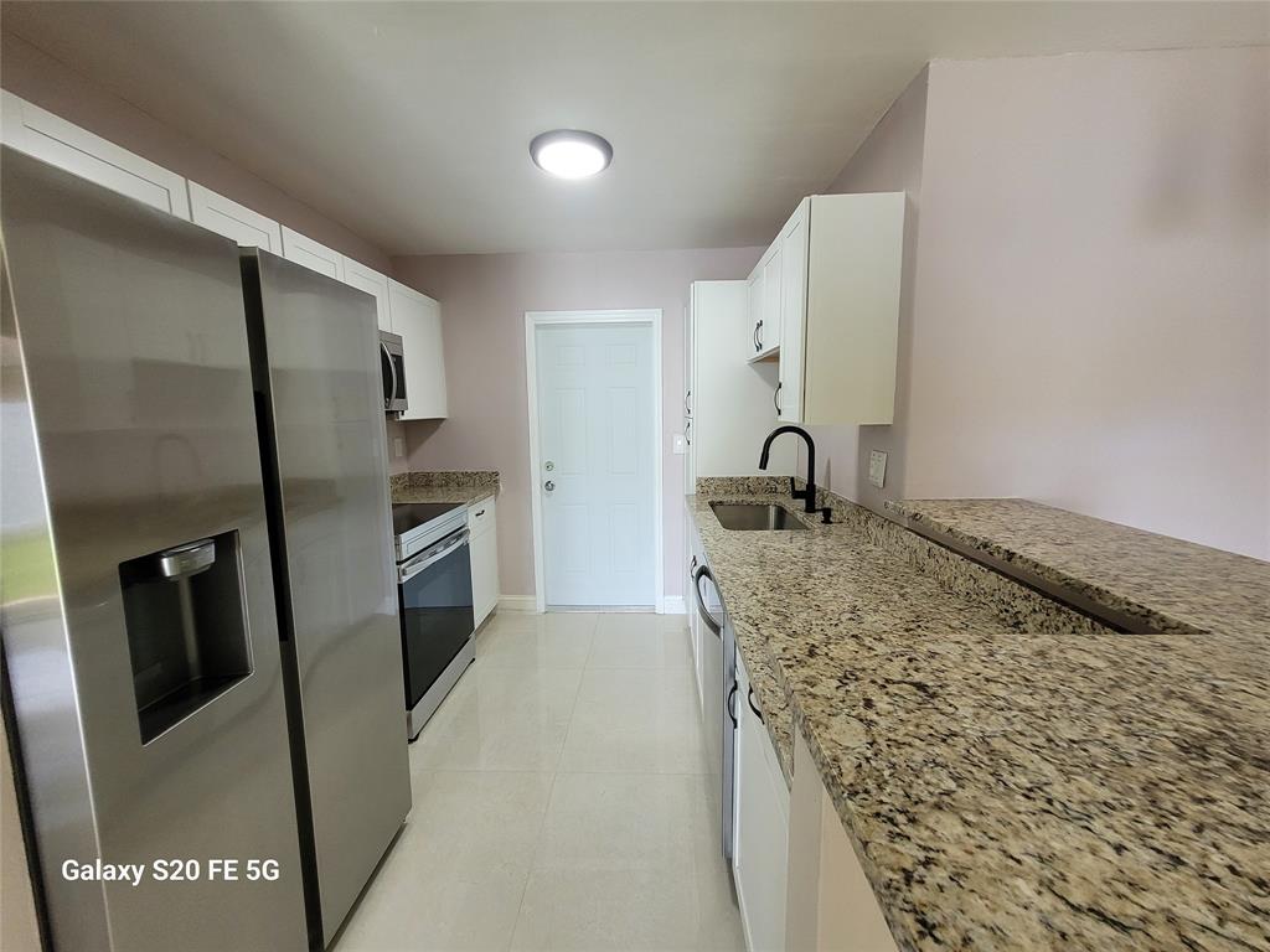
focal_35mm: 13
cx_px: 635
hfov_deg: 106.2
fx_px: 477
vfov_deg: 89.9
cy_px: 476
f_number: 2.2
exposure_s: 1/60
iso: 200
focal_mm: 1.74
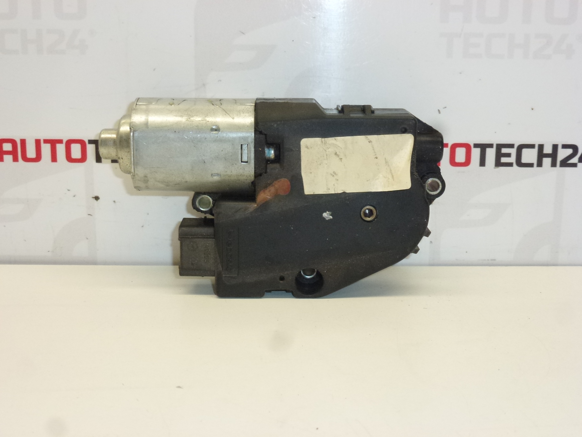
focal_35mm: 49
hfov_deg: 38.9
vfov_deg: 29.7
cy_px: 218
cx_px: 291
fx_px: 824
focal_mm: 8.7
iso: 400
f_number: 4.1
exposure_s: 1/200
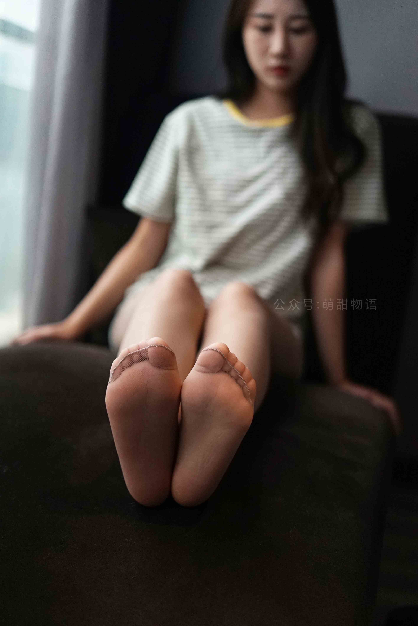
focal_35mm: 50
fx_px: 870
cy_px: 313
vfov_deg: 39.6
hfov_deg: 27.0
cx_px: 209
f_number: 2
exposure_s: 1/3200
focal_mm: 50
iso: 4000
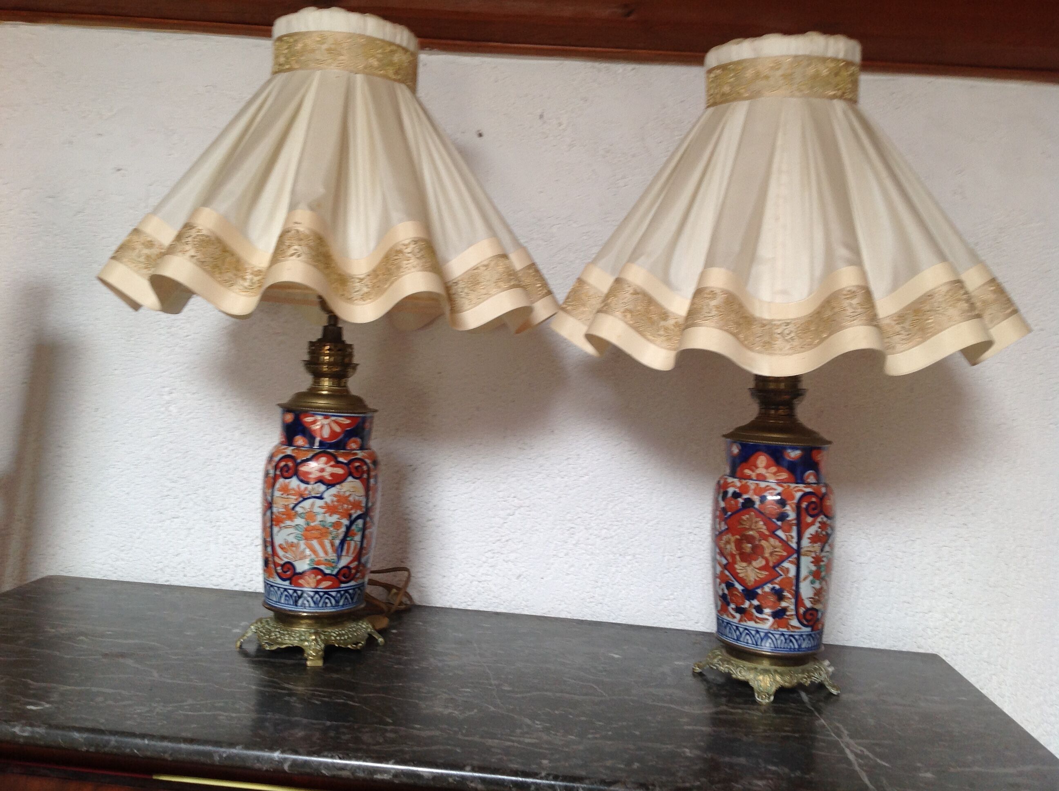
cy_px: 396
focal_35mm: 35
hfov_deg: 52.7
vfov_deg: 40.6
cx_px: 530
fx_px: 1069
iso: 64
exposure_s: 1/30
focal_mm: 4.28
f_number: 2.4
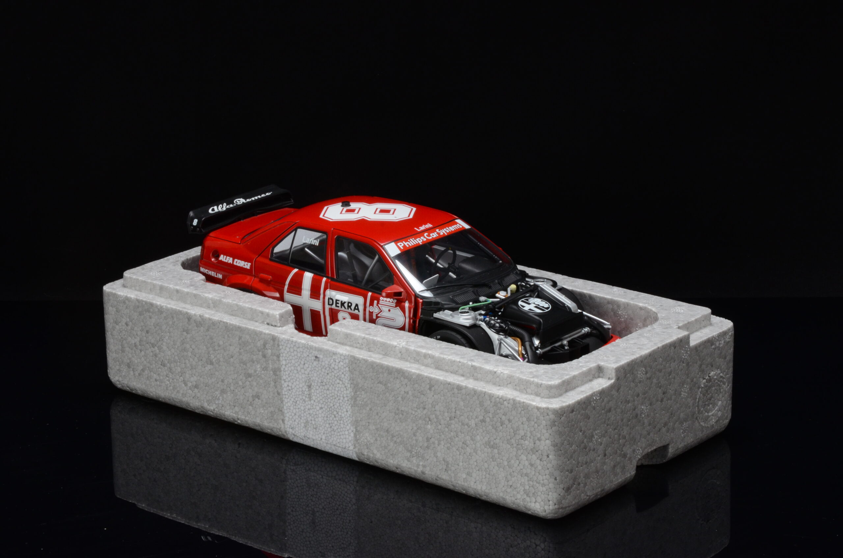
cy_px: 279
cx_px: 422
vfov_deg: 13.0
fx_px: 2454
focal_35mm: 105
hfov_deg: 19.5
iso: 800
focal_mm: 70
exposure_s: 1/10
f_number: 20
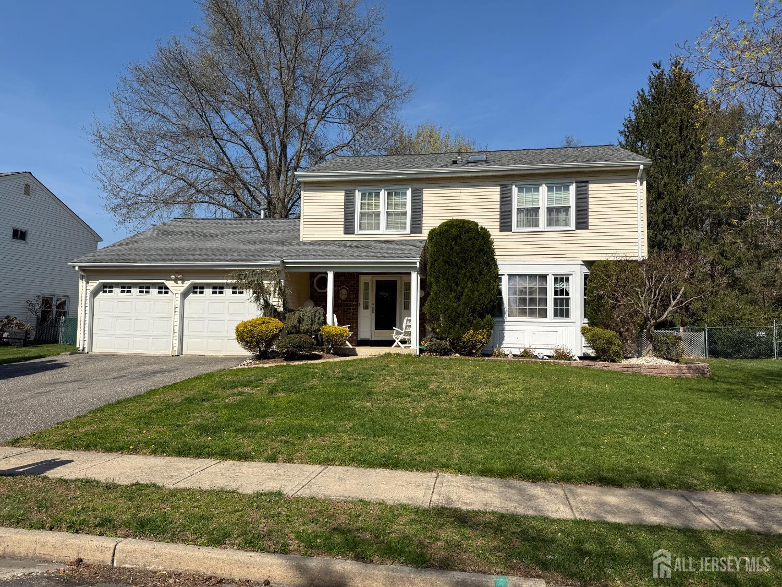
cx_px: 391
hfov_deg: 71.6
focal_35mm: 24
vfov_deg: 56.8
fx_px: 542
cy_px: 294
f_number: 1.78
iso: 80
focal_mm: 6.76
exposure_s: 1/6711
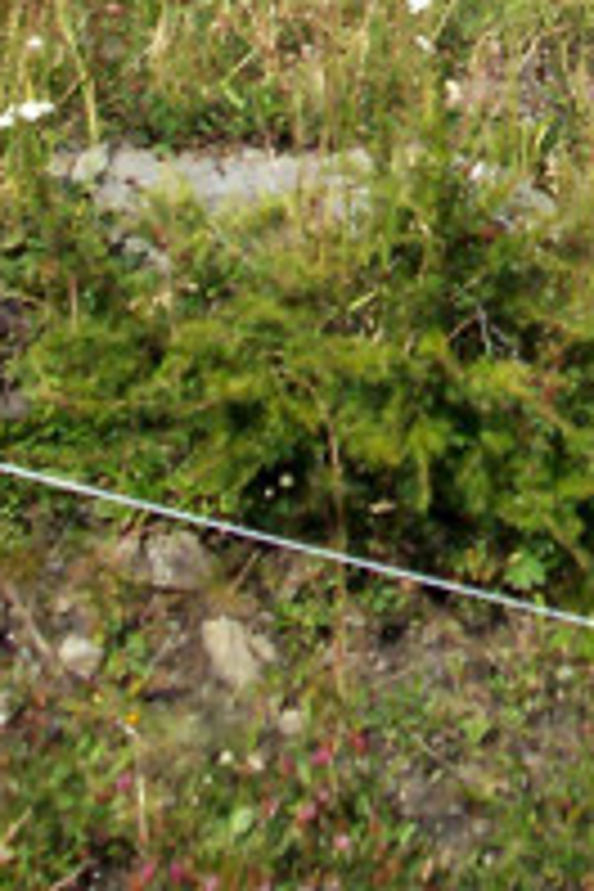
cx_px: 824
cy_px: -387
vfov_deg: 13.0
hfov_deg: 8.9
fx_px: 3737
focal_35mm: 151
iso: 100
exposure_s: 1/672
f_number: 4.5
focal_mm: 5.9
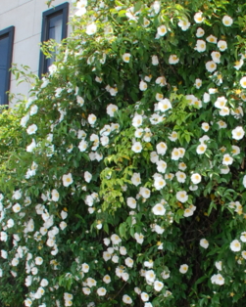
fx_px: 719
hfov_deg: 19.0
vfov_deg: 24.0
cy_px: 207
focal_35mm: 79
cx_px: 229
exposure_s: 1/200
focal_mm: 22
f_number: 11
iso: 800
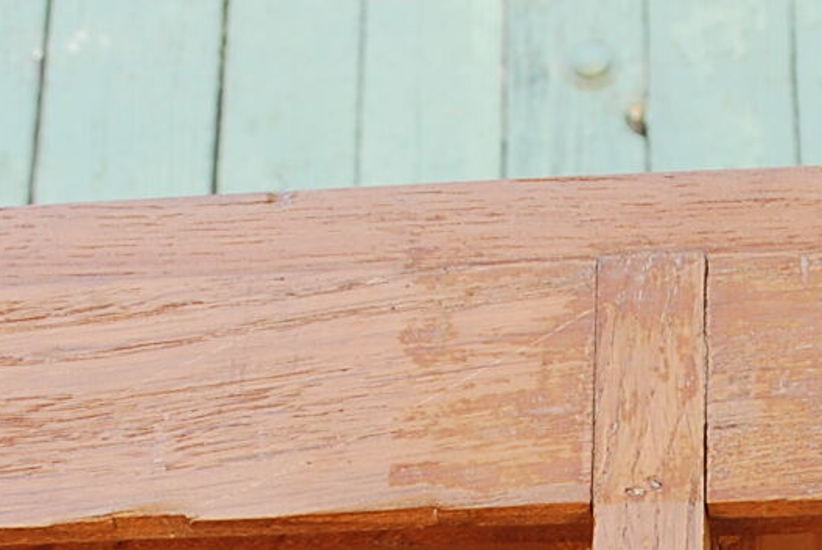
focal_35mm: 110
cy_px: 922
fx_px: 2514
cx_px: 702
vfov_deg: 11.7
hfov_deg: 18.3
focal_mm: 20
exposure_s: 1/100
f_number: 5
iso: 200
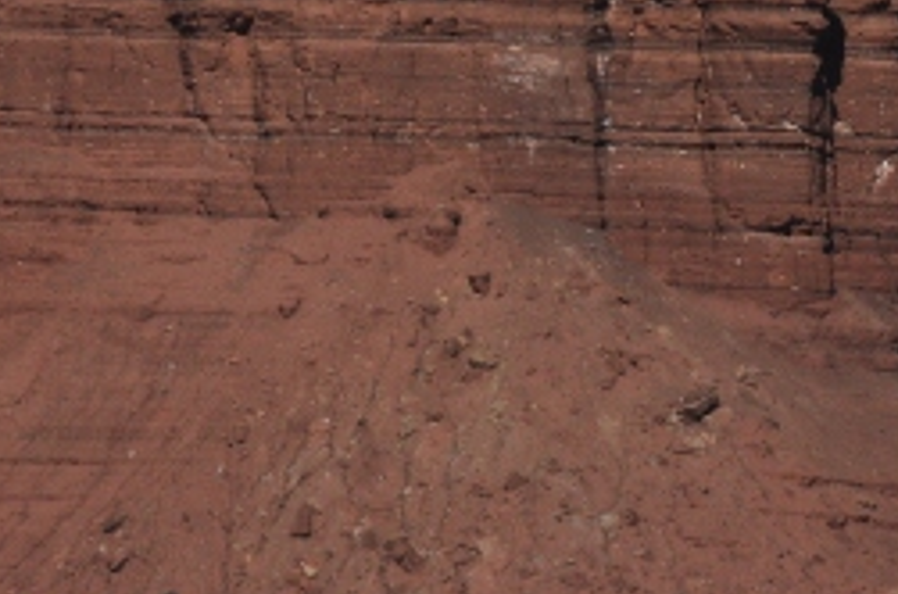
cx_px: 293
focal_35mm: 766
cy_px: -81
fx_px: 19059
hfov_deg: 2.7
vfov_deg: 1.8
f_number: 32
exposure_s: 1/125
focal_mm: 200
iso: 200
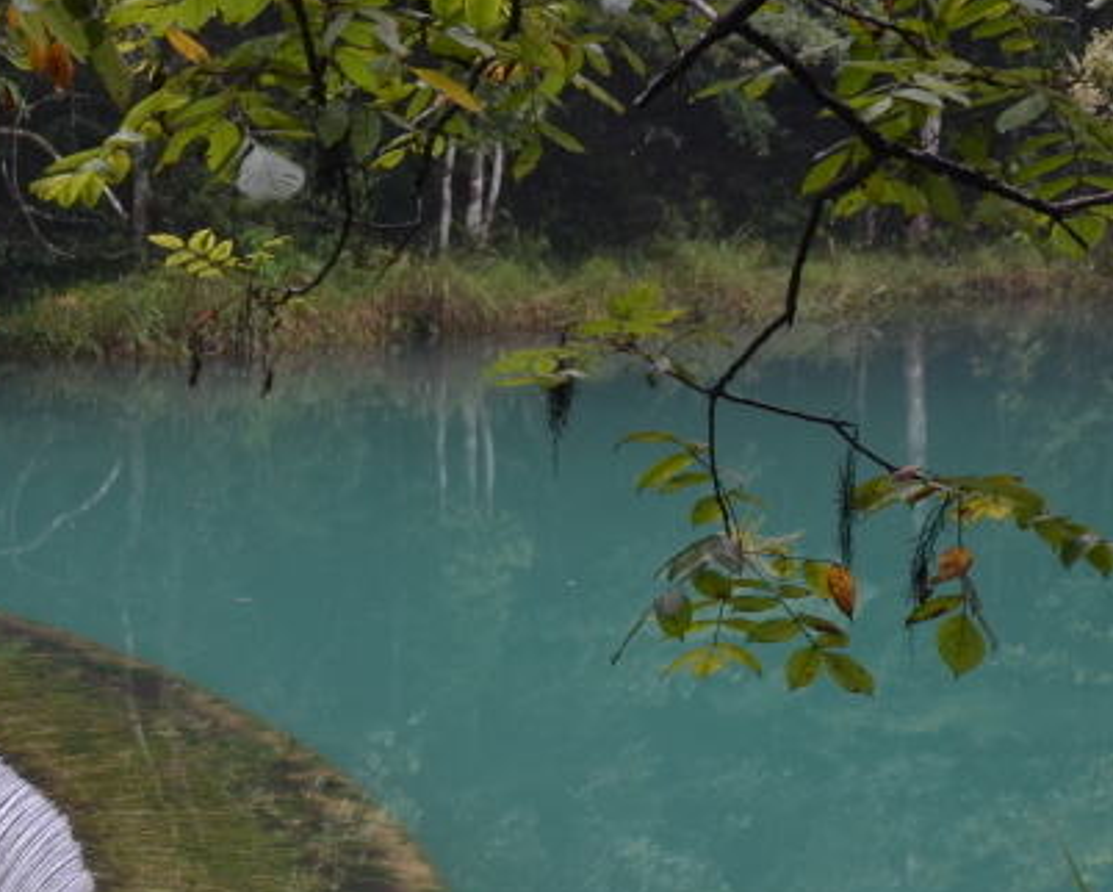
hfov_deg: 15.0
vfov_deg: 12.3
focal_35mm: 125
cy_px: 762
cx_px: -125
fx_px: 4126
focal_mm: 35
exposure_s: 1/125
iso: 360
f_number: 5.6
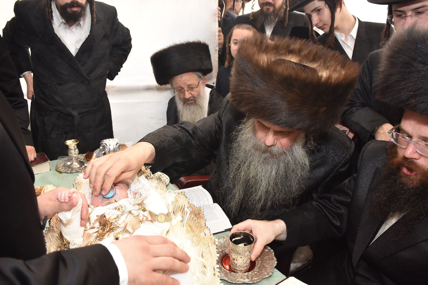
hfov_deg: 61.9
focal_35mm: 30
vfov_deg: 43.6
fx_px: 357
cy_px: 142
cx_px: 214
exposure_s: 1/160
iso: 640
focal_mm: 20
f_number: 6.3
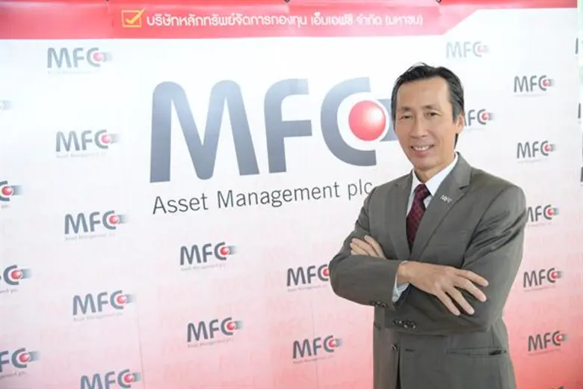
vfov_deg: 42.3
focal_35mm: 31
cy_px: 194
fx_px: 502
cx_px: 292
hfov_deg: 60.3
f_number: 4
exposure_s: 1/125
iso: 2000
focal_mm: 31
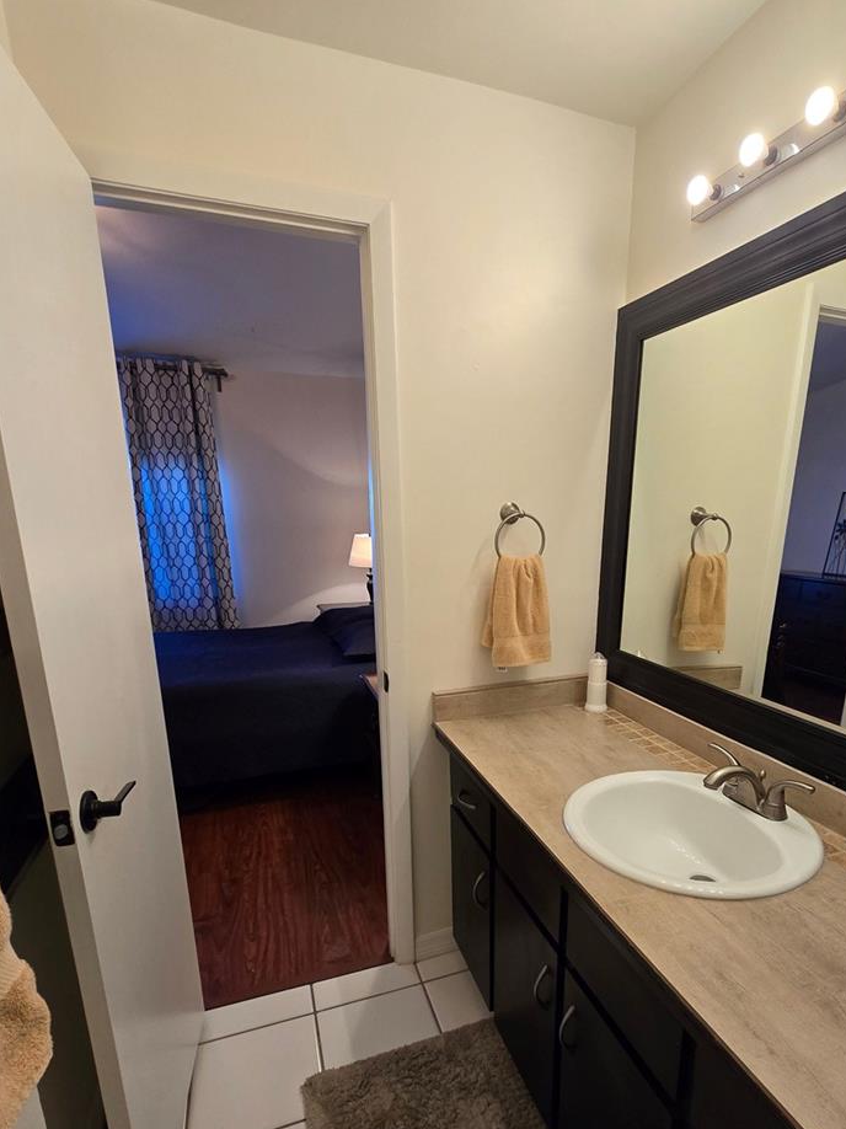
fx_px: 554
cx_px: 492
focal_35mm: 17
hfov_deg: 74.2
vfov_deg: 89.9
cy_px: 676
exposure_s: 1/60
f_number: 2.2
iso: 160
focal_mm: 2.2
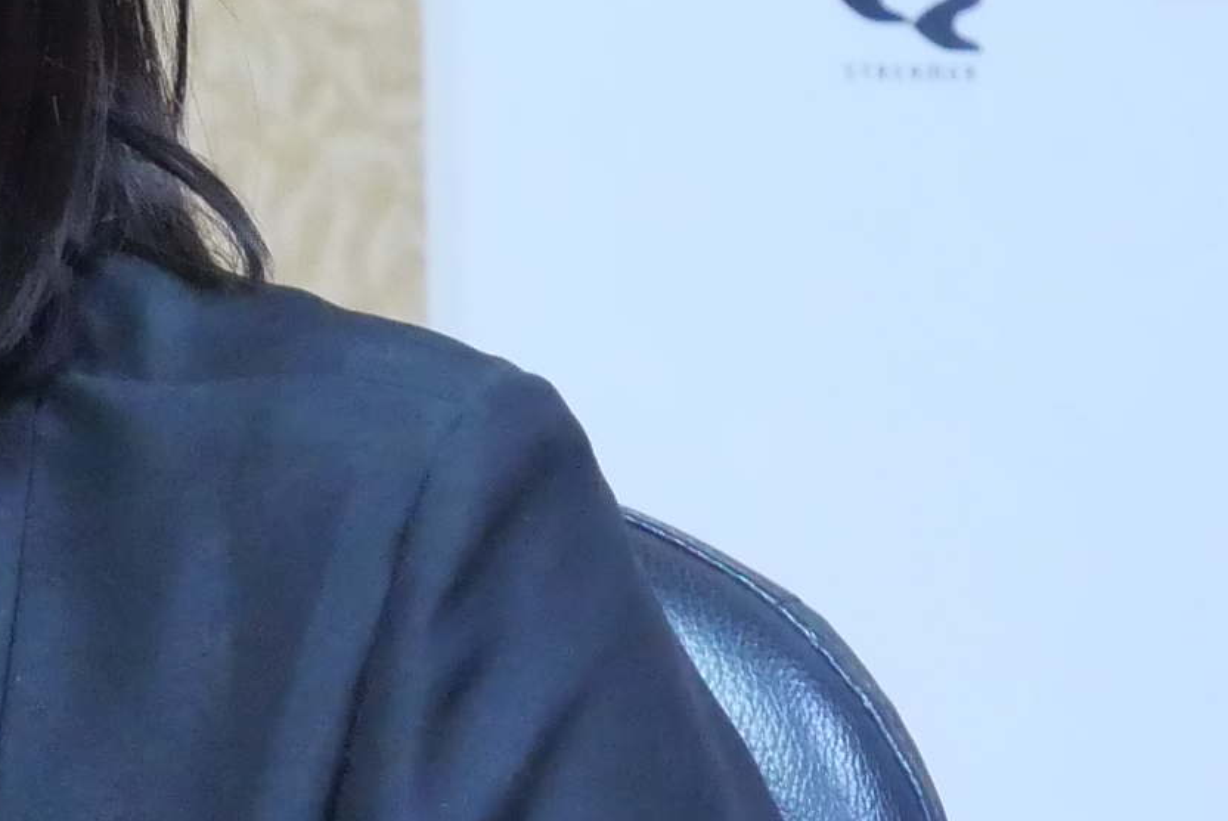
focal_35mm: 397
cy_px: 267
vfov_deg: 3.5
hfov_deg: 5.1
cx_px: -683
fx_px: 13551
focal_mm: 43
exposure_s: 1/15
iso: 3200
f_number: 5.6
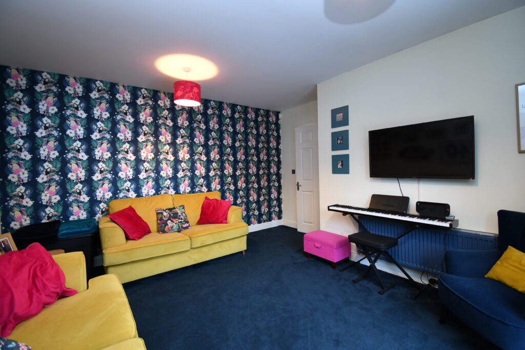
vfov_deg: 77.3
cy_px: 175
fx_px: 219
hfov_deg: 100.4
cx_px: 262
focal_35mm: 15
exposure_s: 1/10
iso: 560
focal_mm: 10
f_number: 4.5
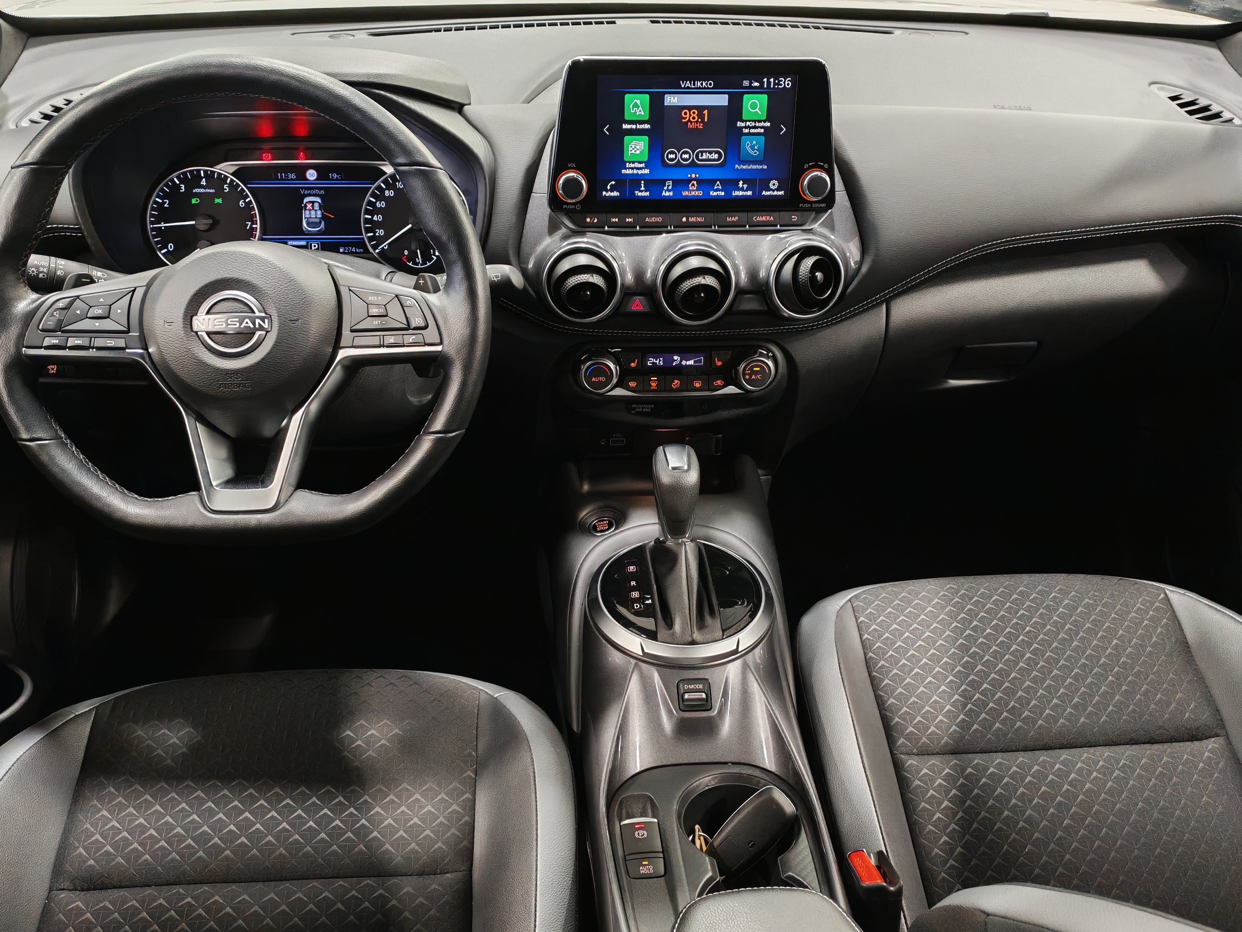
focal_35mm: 33
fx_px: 1184
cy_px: 466
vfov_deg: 42.9
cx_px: 621
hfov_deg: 55.4
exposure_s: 1/50
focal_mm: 6.12
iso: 2000
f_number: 1.9
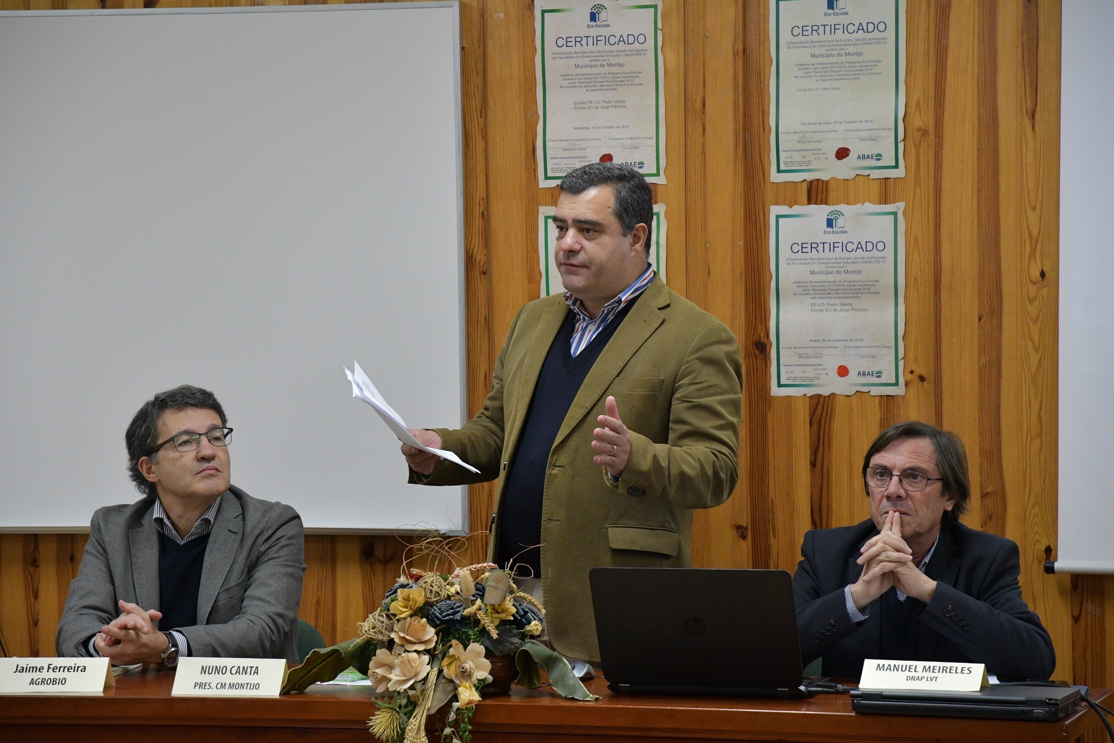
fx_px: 3481
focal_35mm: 112
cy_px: 372
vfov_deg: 12.2
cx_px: 557
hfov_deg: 18.2
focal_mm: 75
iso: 2000
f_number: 4.5
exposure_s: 1/100
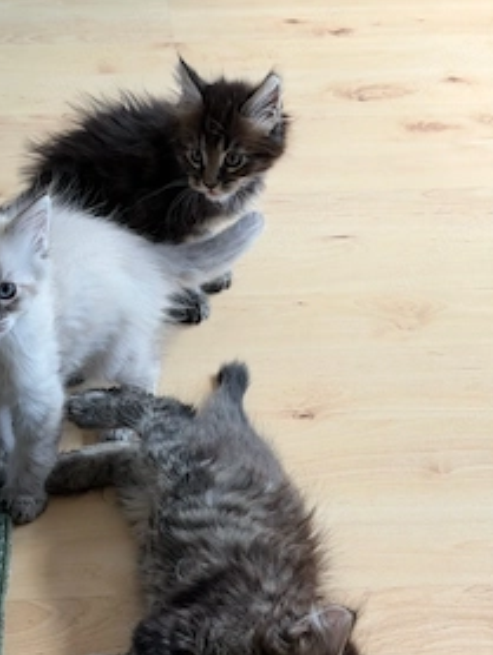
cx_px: 146
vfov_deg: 27.9
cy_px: 450
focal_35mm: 69
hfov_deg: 21.2
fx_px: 1308
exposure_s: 1/60
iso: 100
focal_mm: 6.76
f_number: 1.78
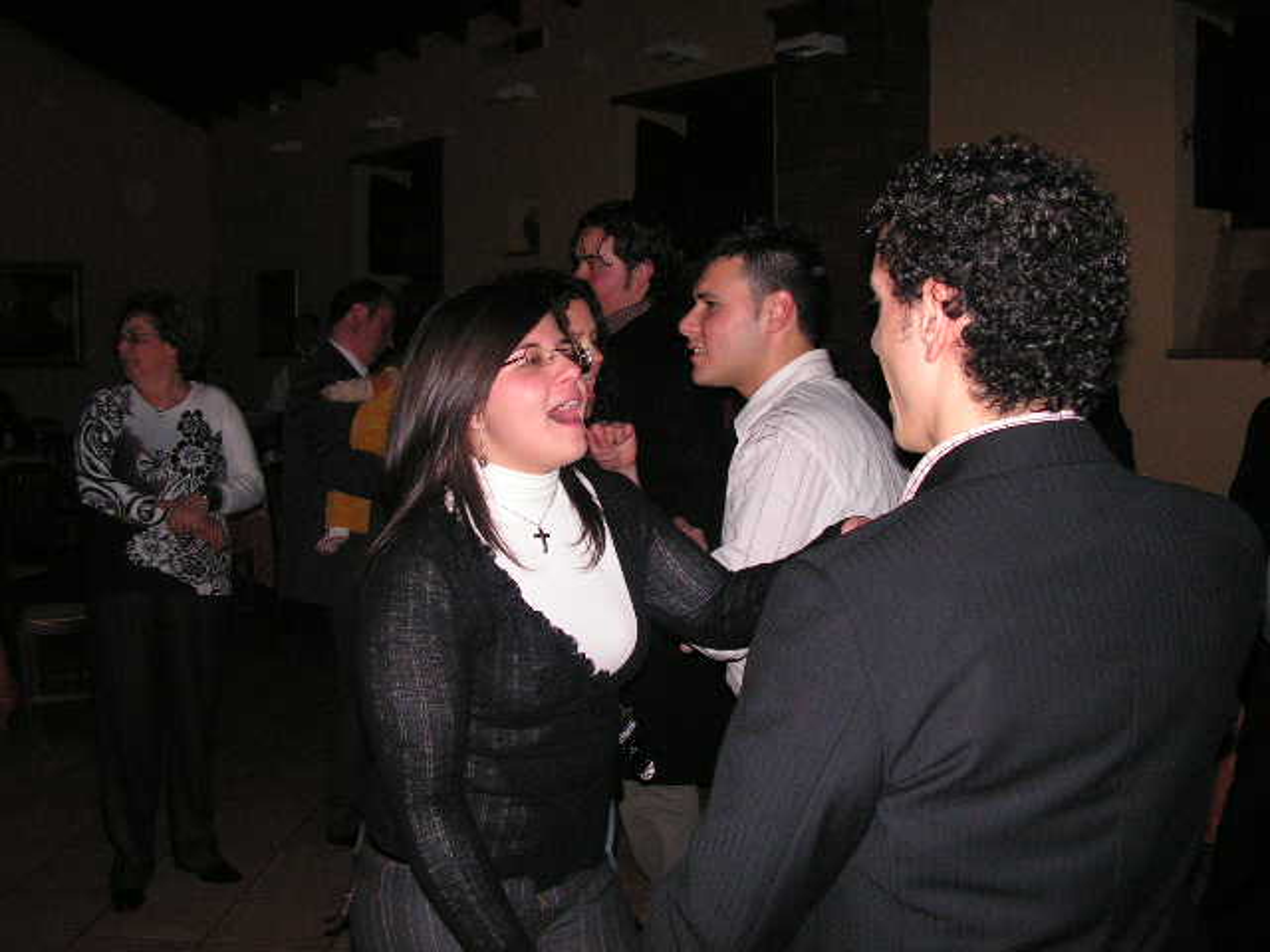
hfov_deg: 51.4
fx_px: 1321
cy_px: 476
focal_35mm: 36
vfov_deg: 39.7
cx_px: 635
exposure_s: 1/40
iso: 200
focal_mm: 6
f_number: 3.2
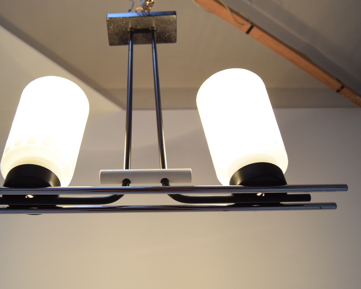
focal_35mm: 34
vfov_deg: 43.4
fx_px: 363
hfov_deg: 52.5
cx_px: 146
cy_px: 144
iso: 1600
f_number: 4.5
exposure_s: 1/80
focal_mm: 20
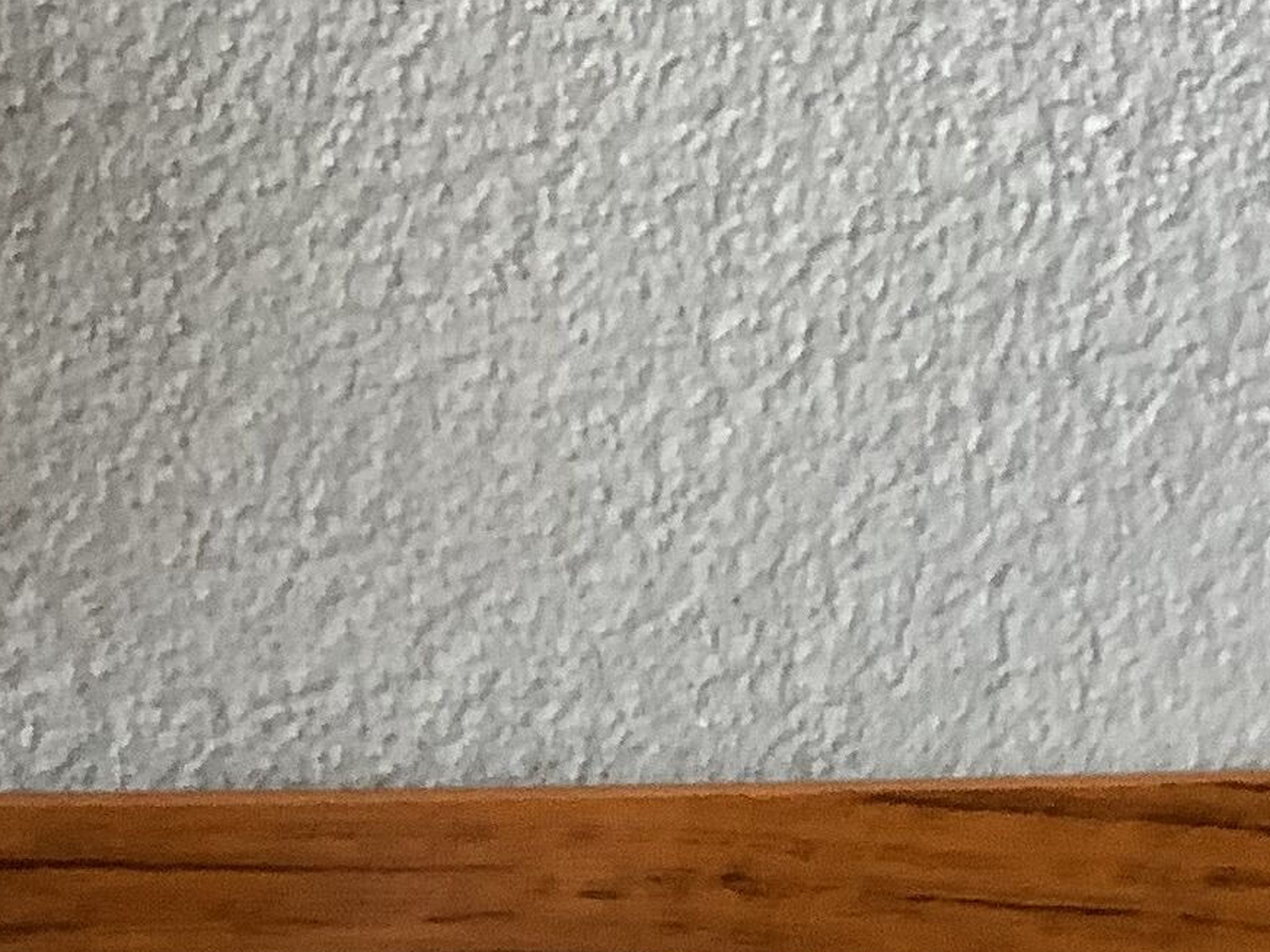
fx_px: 4256
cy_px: 1028
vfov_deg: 12.6
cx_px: 849
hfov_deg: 16.9
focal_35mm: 116
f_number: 2.4
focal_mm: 3.3
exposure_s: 1/60
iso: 80
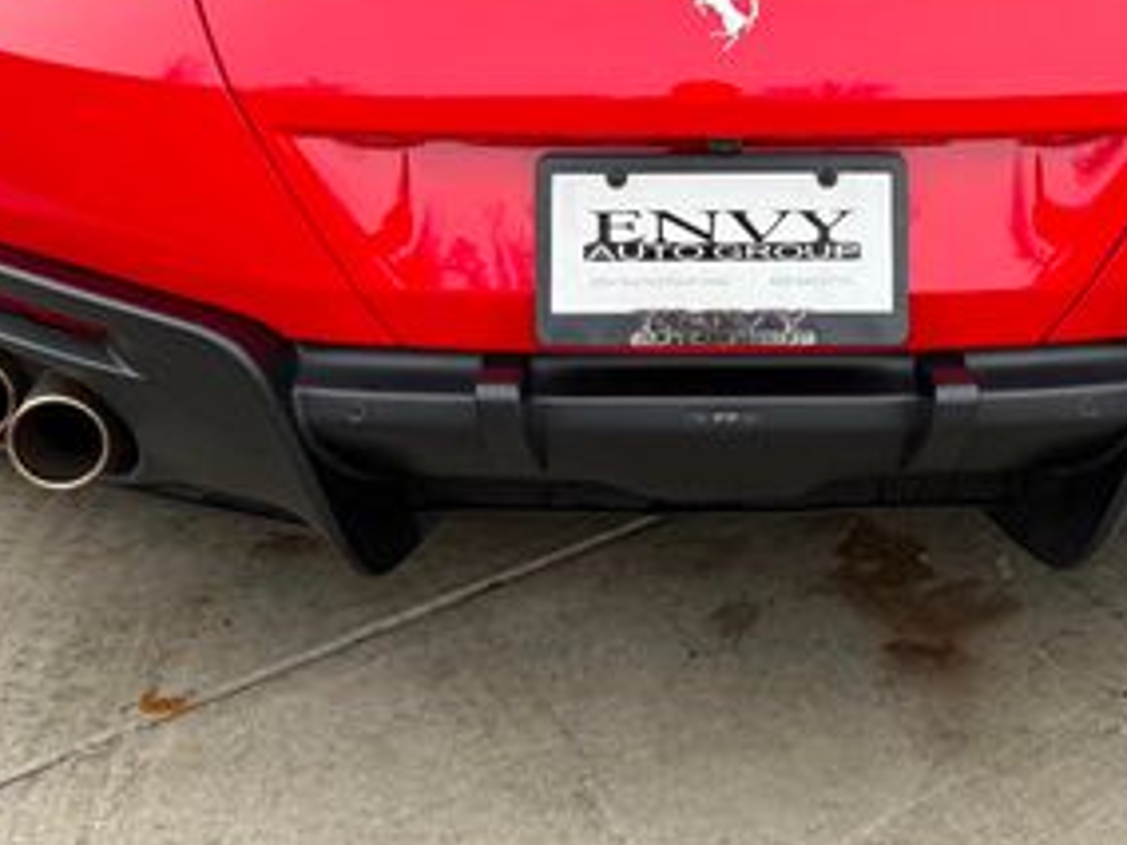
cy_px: 4
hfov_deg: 35.3
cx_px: 710
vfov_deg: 25.7
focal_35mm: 54
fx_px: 1758
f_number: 1.78
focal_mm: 6.76
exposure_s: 1/301
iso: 80
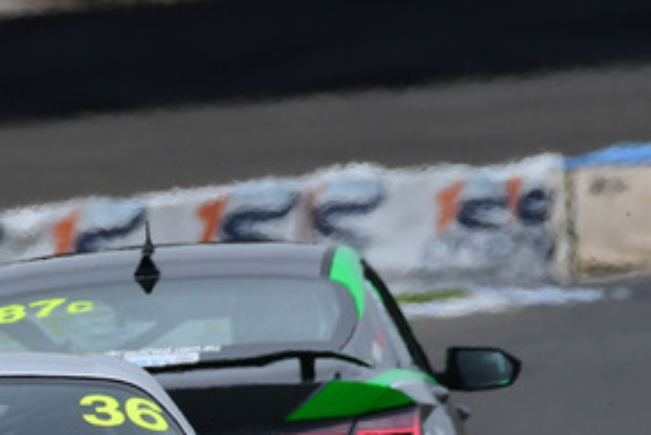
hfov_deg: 1.0
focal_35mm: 2013
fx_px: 36418
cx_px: -150
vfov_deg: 0.7
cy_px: 478
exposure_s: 1/640
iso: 320
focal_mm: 480
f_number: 10
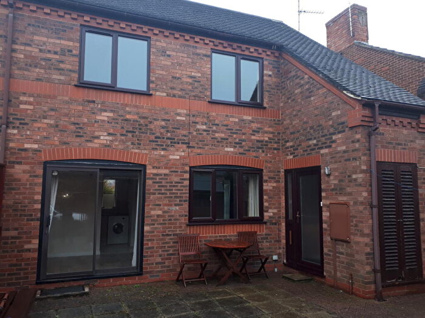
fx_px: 331
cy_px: 159
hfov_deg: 65.3
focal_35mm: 27
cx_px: 212
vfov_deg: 51.4
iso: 50
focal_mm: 3.6
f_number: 1.9
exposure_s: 1/100
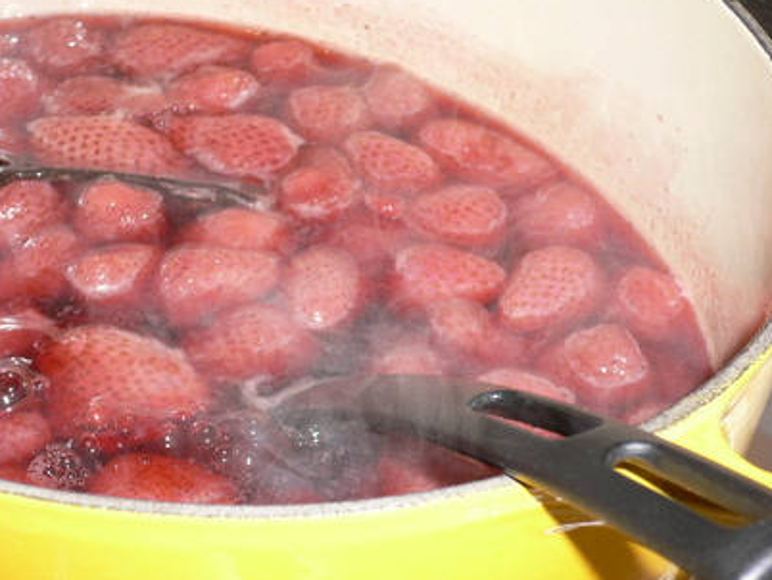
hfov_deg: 23.8
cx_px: 307
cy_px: 333
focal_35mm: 82
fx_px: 1830
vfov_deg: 18.0
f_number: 4
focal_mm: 11
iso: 100
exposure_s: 1/60
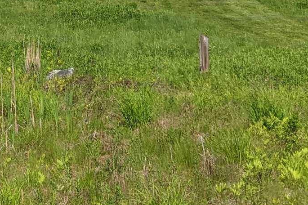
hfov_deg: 15.9
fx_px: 1077
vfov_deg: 10.1
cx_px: -19
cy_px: -200
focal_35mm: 126
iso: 55
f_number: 1.8
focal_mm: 4.44
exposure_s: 1/3906
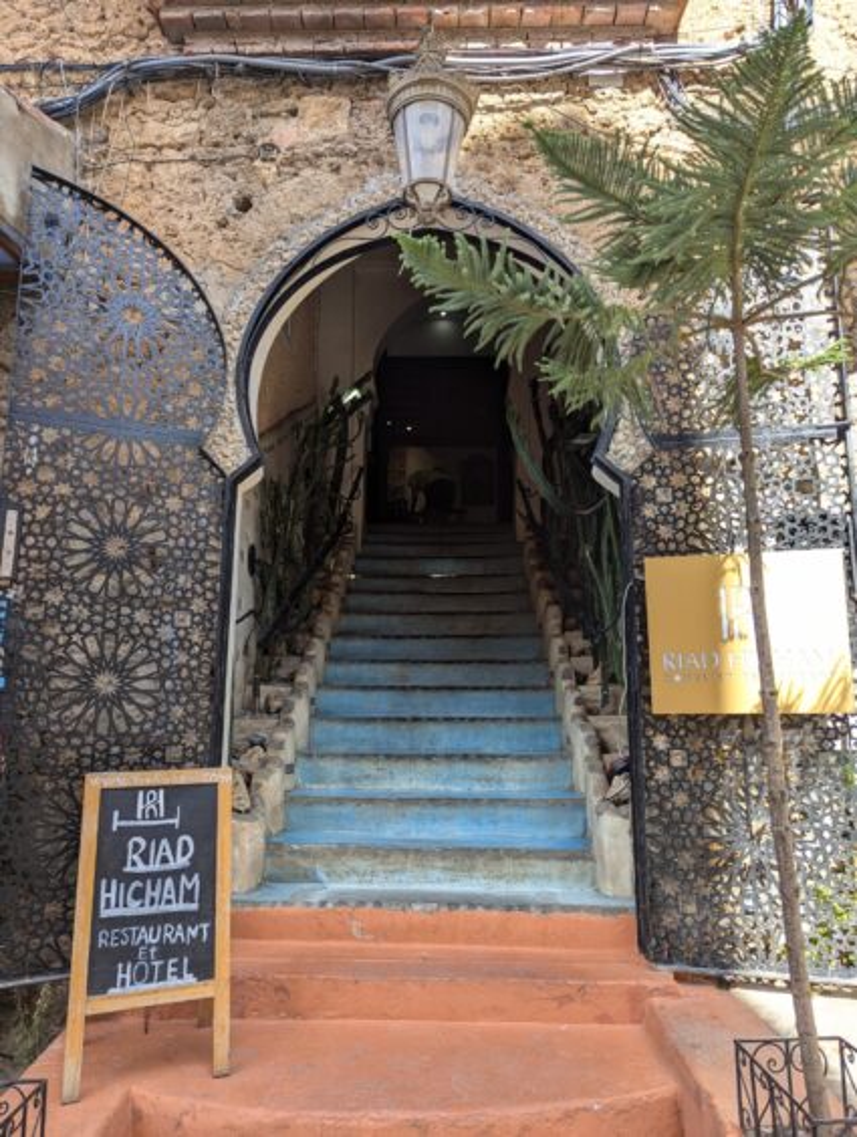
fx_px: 790
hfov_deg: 57.0
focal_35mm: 24
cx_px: 428
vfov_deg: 71.5
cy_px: 568
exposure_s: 1/287
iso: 37
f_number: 1.85
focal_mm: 6.81
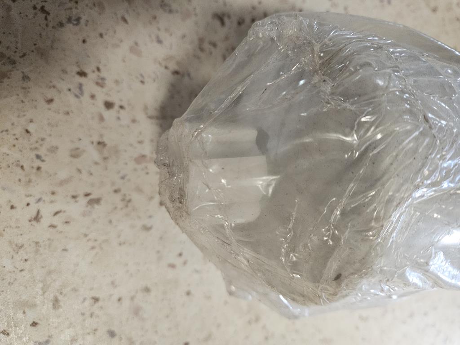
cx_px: 230
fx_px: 306
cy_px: 172
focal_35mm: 23
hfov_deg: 73.9
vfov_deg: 58.9
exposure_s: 1/50
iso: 640
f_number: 1.8
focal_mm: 5.4
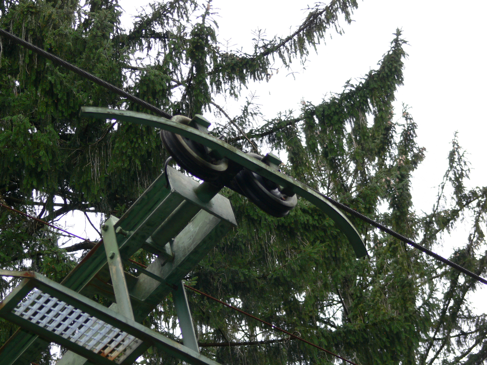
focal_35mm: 119
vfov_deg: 12.5
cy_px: 182
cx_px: 244
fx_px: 1674
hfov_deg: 16.5
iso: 80
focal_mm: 25.2
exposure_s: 1/40
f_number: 3.6
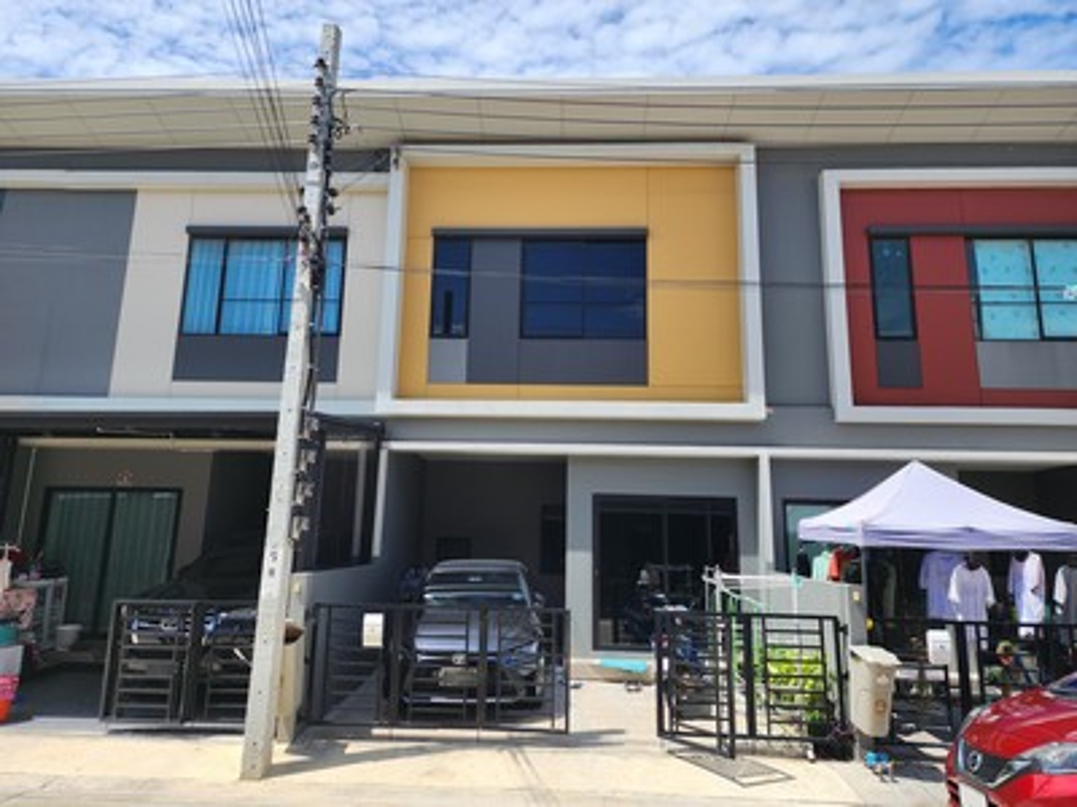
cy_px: 404
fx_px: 716
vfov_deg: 58.9
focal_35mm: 23
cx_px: 538
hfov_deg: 73.9
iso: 12
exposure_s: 1/833
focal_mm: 6.4
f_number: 1.8
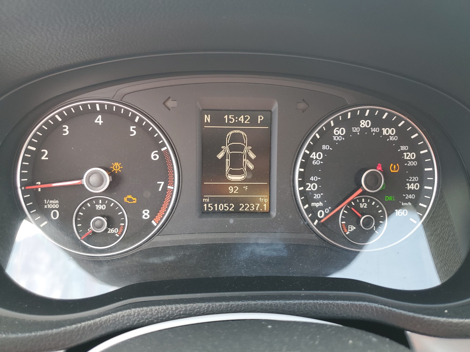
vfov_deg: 53.1
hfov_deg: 67.3
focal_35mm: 26
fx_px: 353
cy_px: 176
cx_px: 235
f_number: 1.5
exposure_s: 1/60.2
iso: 53
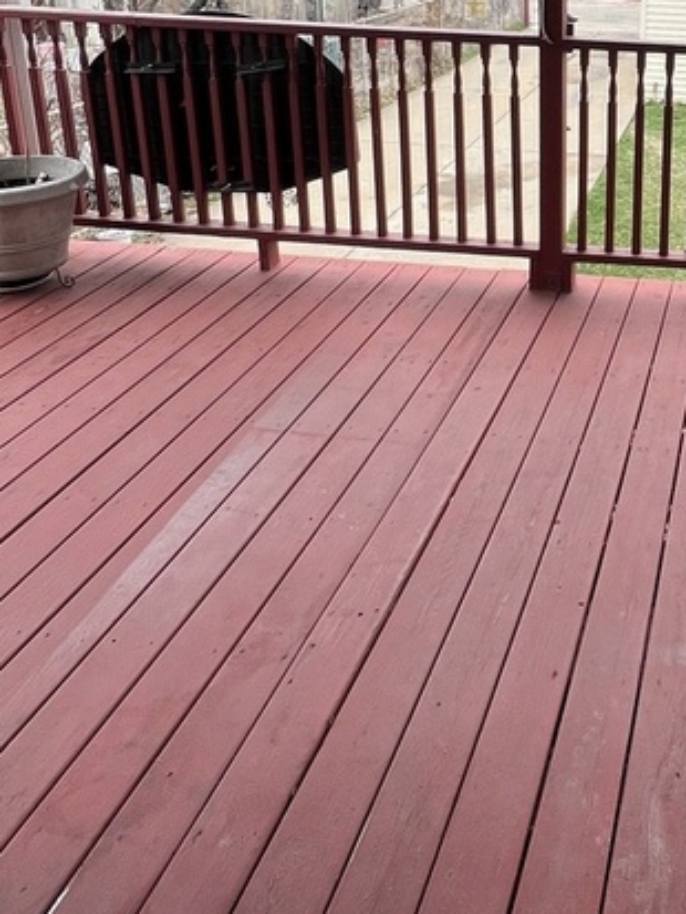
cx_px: 695
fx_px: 898
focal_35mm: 34
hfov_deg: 37.2
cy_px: 133
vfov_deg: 49.4
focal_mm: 1.57
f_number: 1.8
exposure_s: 1/364
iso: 32
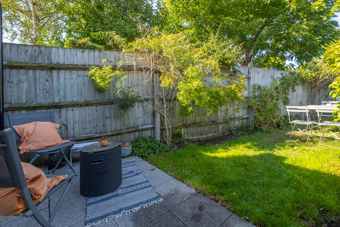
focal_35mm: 15
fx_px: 142
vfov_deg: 77.3
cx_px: 170
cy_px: 114
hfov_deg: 100.4
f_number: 5.6
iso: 320
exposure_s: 1/100
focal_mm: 10
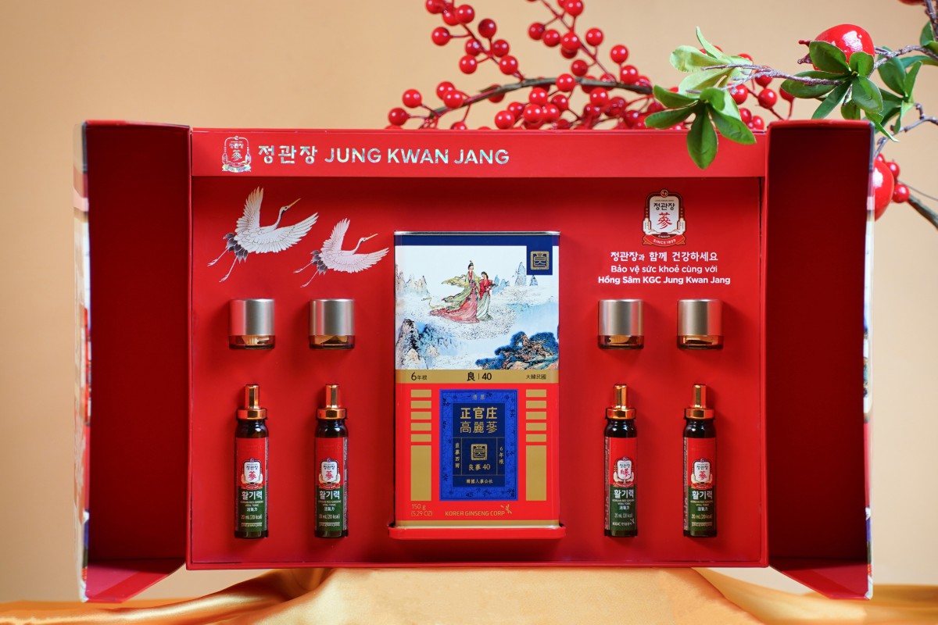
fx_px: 2892
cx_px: 469
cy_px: 312
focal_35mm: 111
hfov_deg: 18.4
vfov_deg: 12.3
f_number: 2.8
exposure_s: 1/125
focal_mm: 74
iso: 400
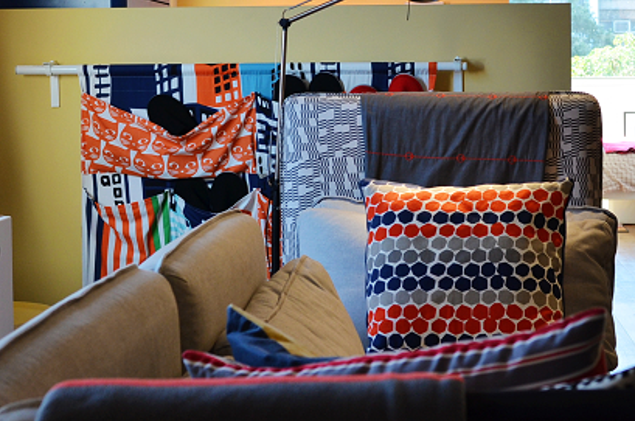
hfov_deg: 26.3
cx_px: 399
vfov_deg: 17.5
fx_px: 1356
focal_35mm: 77
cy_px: 96
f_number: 5
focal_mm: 28
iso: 400
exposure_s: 1/100
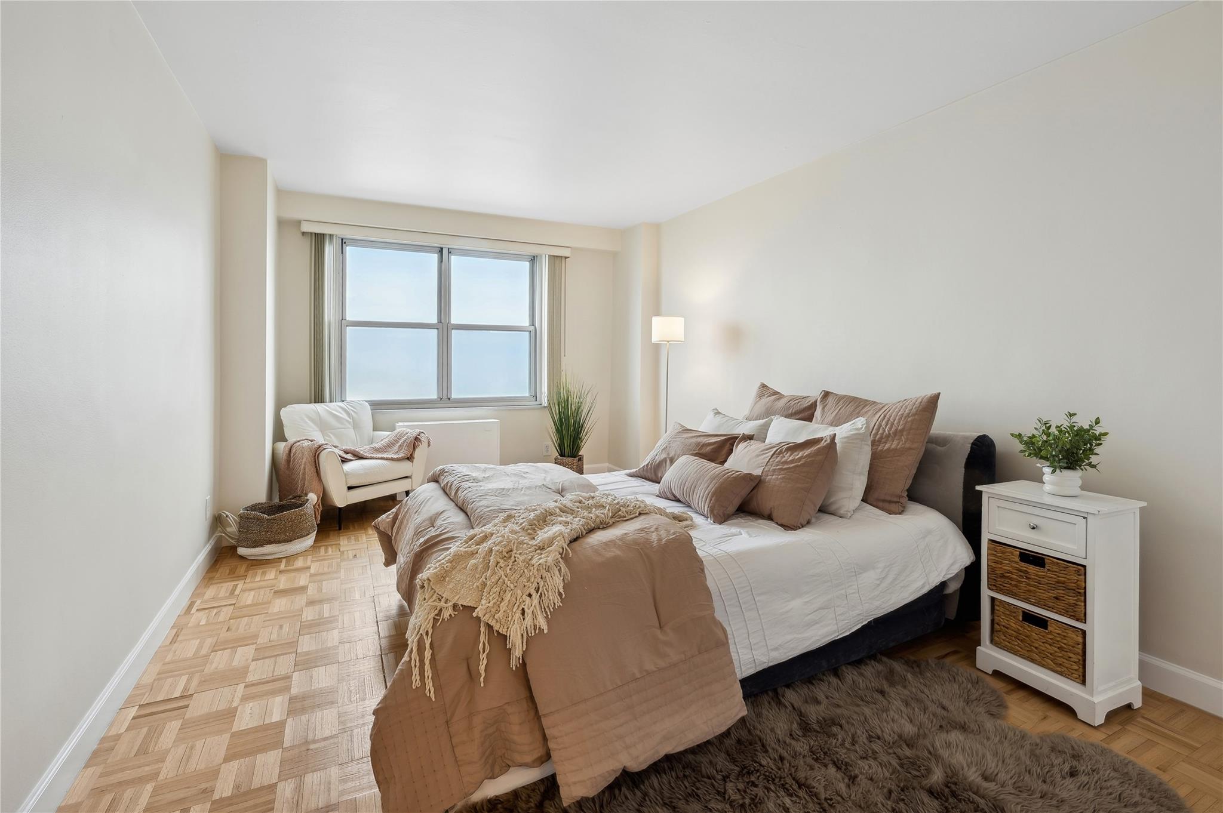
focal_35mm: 16
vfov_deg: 75.4
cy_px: 406
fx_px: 526
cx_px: 612
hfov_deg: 98.6
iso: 200
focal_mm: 15.5
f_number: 11
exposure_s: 1/5
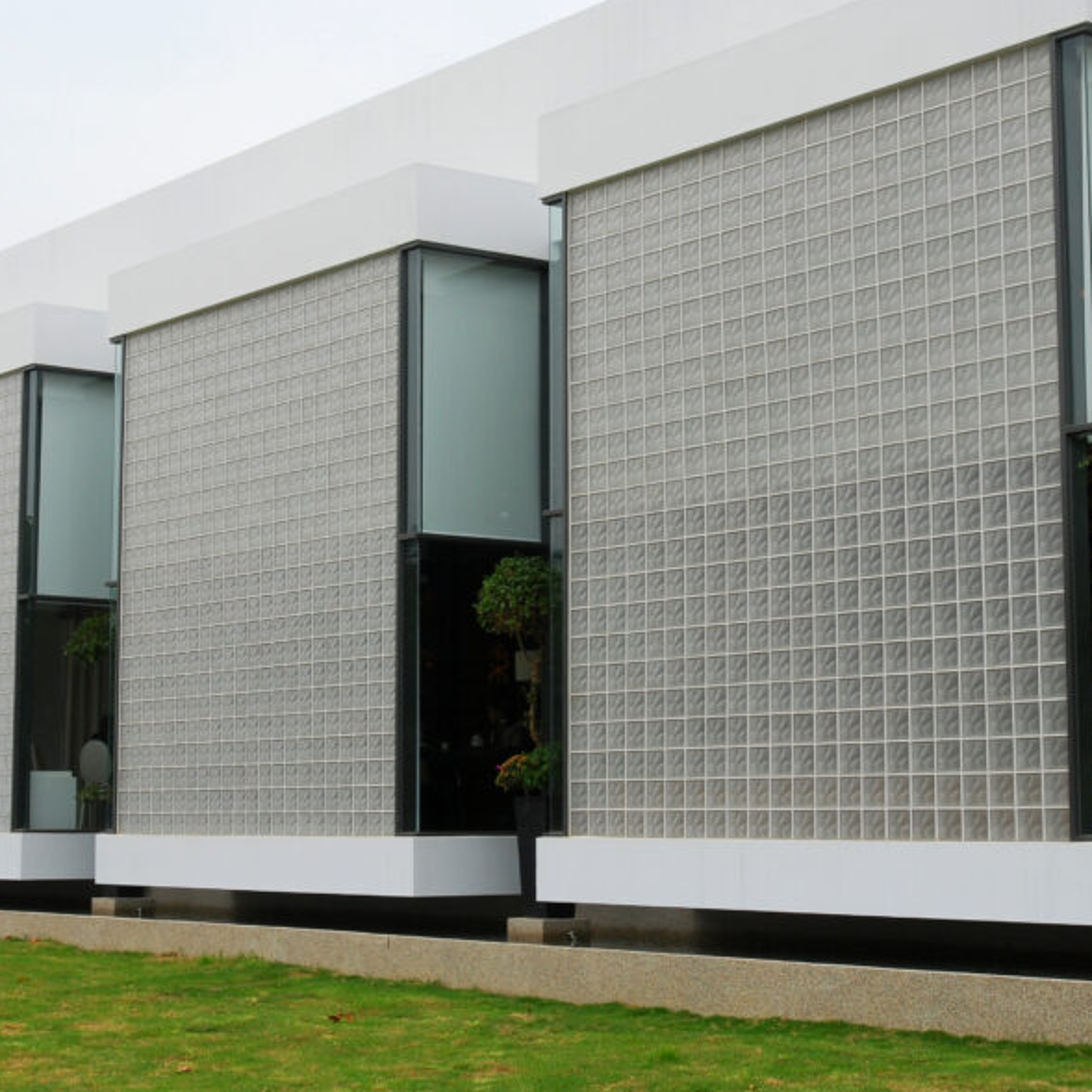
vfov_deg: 24.3
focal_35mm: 71
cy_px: 539
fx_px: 2534
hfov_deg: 24.3
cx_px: 438
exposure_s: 1/125
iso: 200
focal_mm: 32
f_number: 14
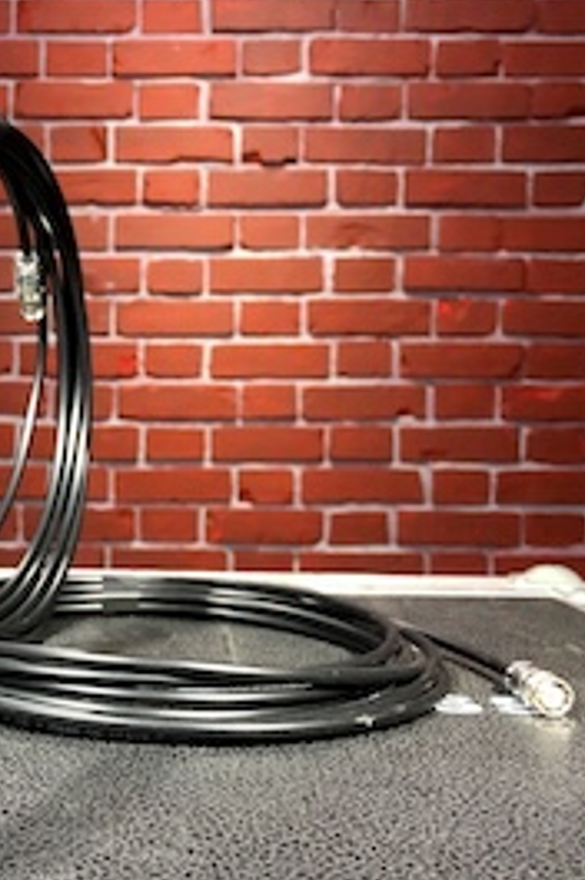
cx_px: 126
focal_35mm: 44
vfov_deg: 44.5
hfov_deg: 29.8
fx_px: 1075
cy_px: 478
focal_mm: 3.99
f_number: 1.8
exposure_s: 1/8
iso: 80
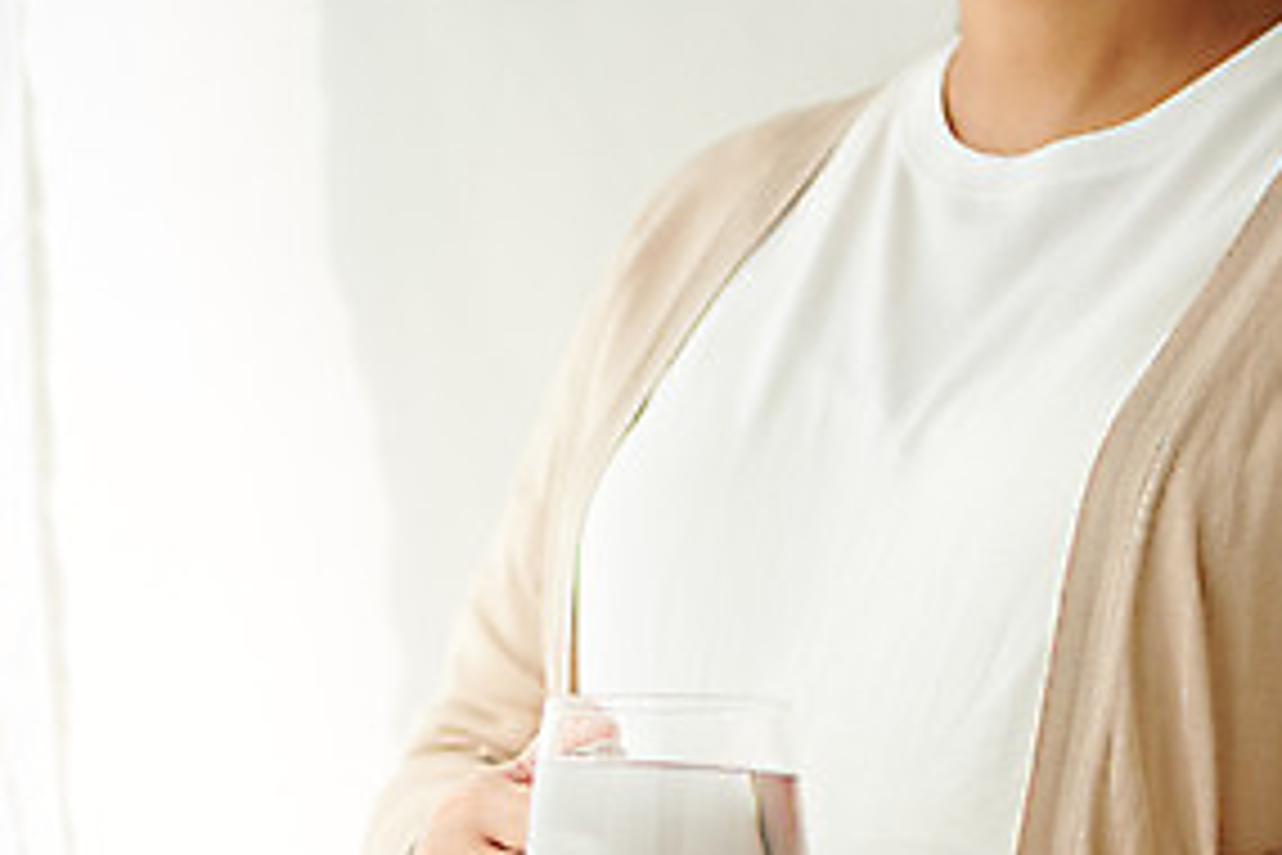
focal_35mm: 147
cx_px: 232
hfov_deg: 13.9
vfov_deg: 9.3
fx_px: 5234
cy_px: 868
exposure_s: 1/125
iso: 250
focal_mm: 70
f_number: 2.8
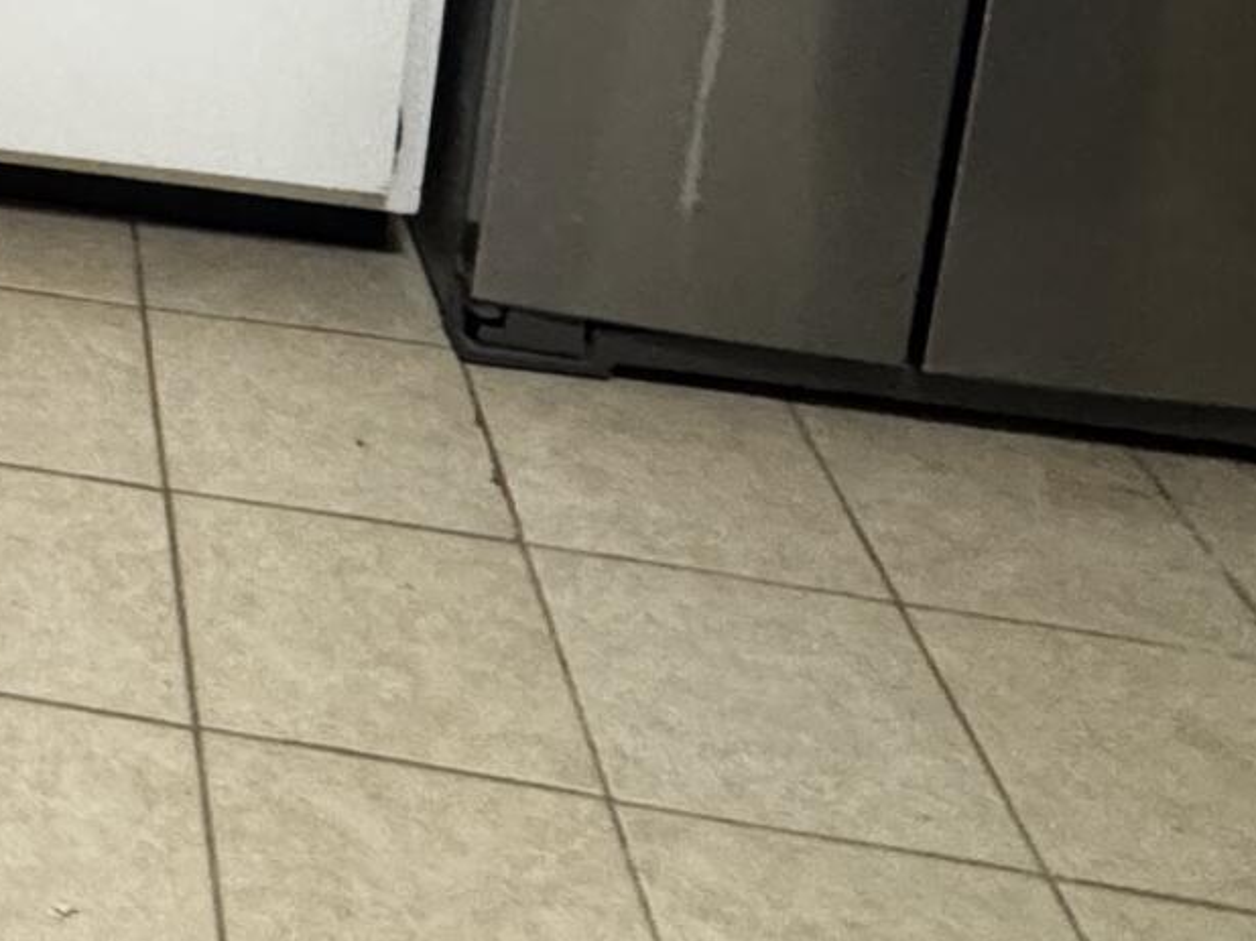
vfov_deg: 18.4
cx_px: -526
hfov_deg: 23.8
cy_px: -593
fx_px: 2466
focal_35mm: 68
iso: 800
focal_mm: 2.22
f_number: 2.2
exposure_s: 1/60
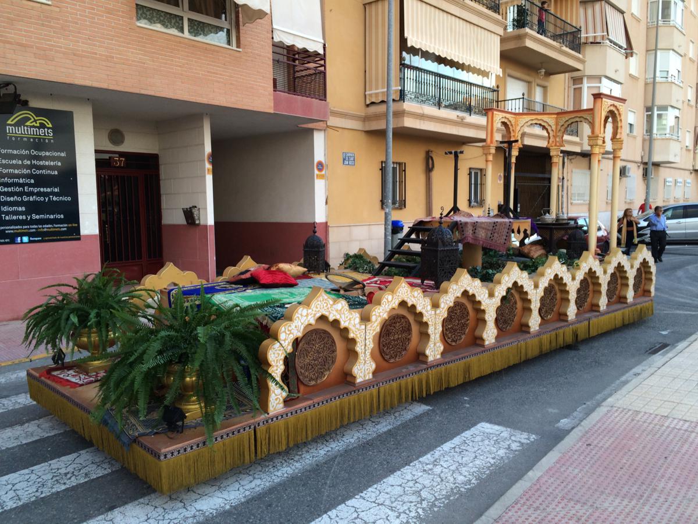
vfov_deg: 48.2
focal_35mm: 29
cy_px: 262
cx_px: 349
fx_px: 585
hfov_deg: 61.7
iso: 32
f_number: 2.2
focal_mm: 4.15
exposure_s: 1/39
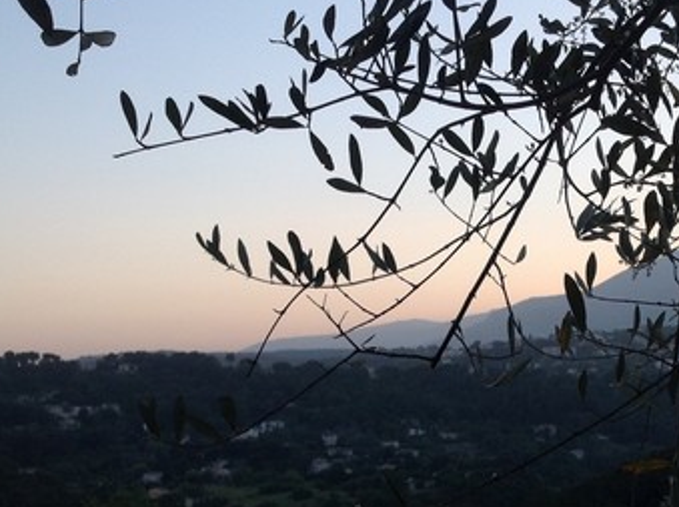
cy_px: 421
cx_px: 481
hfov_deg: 29.1
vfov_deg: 21.8
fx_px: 1292
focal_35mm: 66
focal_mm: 4.28
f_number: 2.4
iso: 50
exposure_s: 1/248
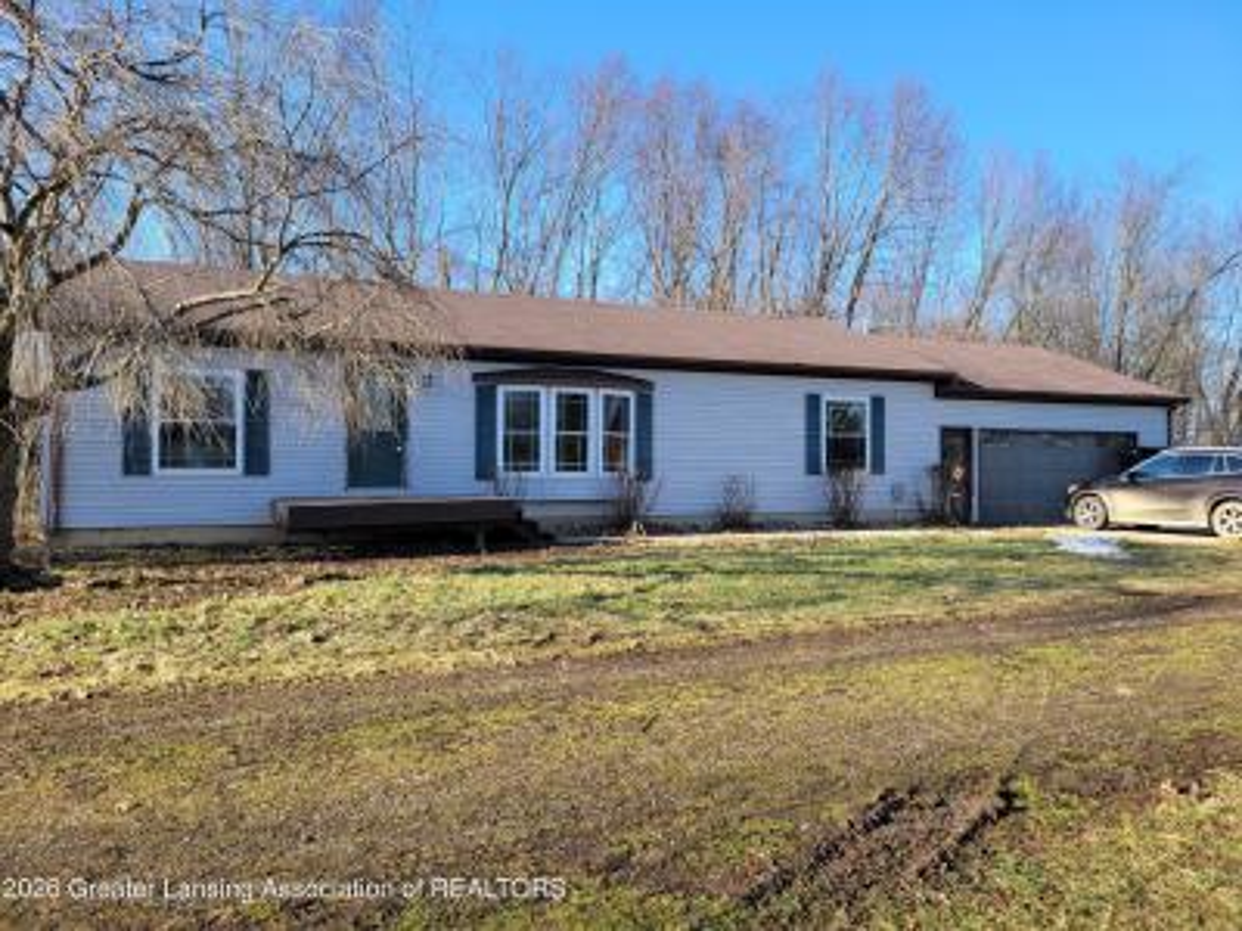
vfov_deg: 53.1
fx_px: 933
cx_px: 621
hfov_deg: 67.3
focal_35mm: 26
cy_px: 466
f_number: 1.8
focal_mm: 5.4
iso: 40
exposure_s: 1/775
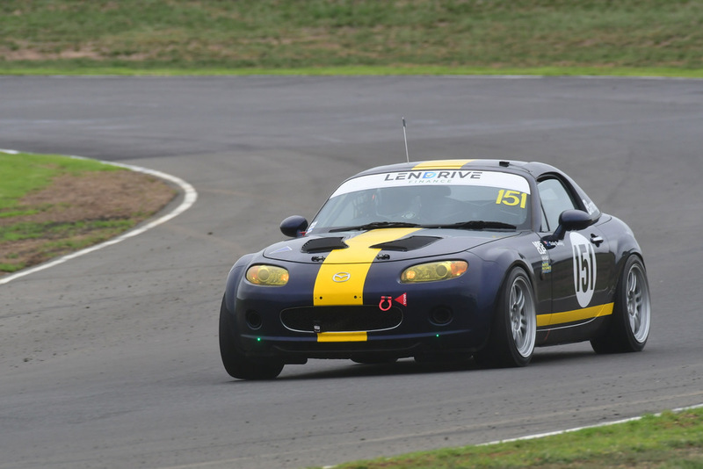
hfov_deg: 2.7
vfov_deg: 1.8
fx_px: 14650
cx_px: 352
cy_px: 234
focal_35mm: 750
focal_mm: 500
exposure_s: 1/640
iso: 640
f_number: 10
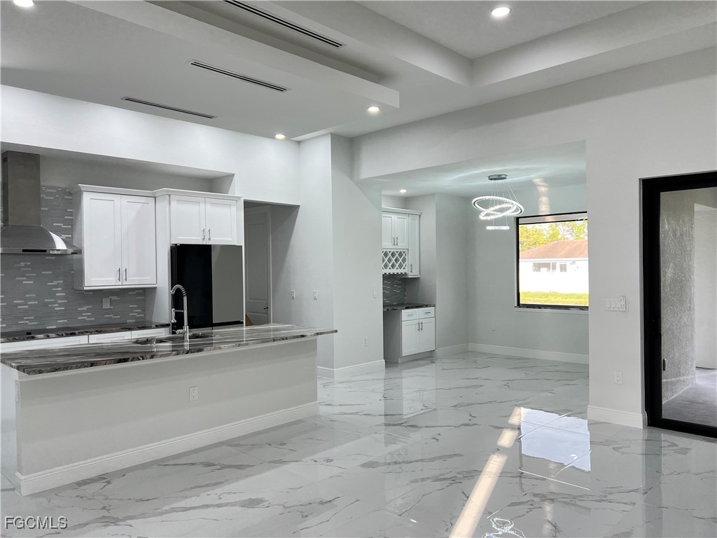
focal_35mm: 26
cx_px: 358
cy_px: 269
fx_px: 539
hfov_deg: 67.3
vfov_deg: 53.1
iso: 64
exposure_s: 1/120
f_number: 1.5
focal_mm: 5.7
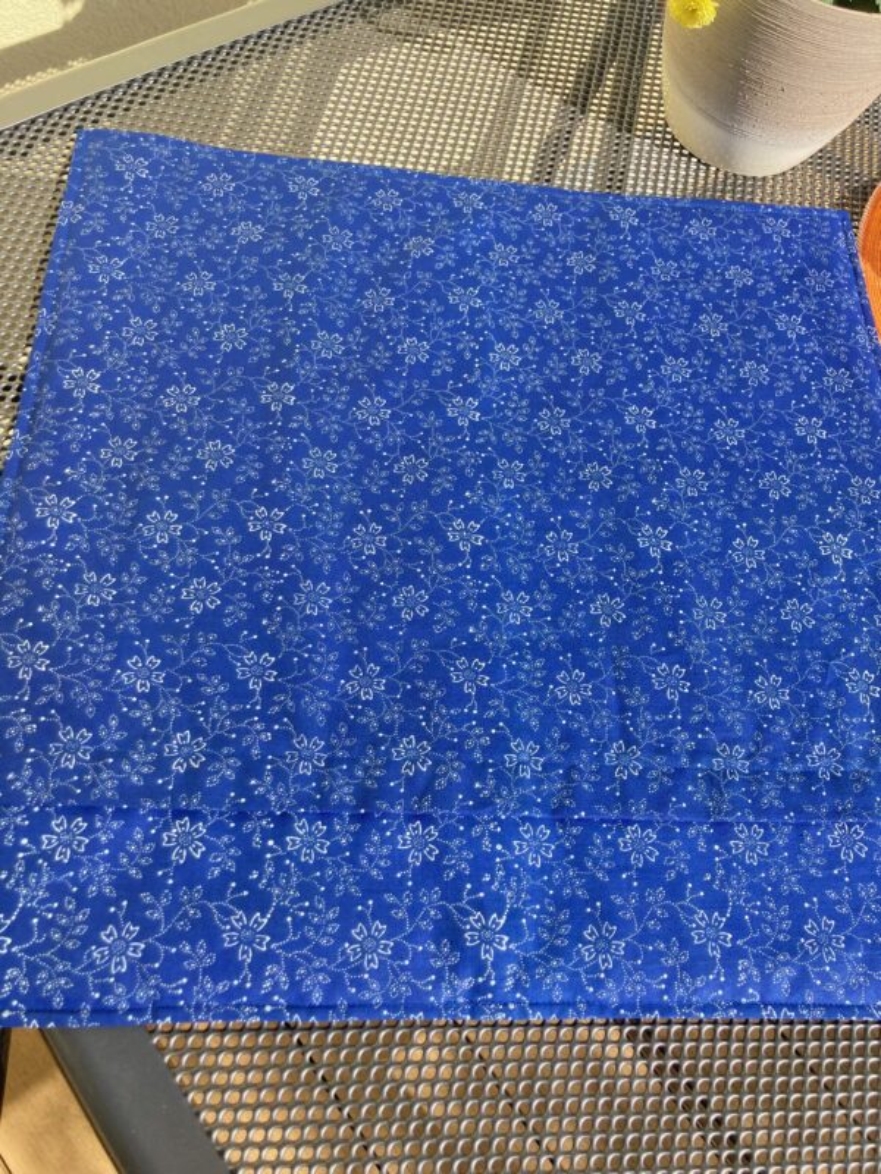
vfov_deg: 63.4
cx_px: 440
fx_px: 950
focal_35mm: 28
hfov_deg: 49.7
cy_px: 587
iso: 20
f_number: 1.8
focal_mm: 3.99
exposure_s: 1/917
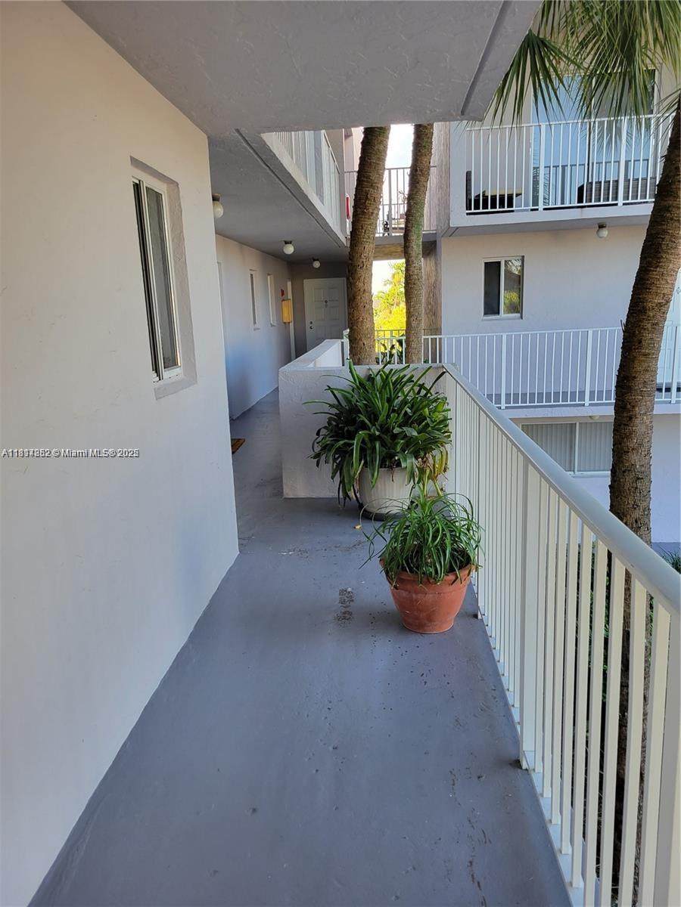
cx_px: 340
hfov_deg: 53.1
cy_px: 454
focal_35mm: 26
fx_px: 682
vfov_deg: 67.3
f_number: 1.8
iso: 64
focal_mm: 5.4
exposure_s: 1/120
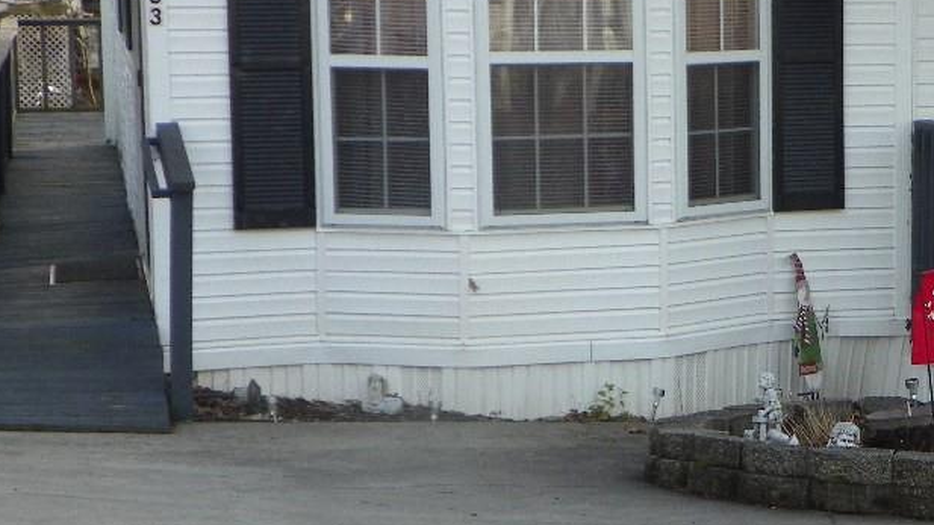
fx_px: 2576
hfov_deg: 20.2
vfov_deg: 11.6
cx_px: 816
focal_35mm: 104
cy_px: 244
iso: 80
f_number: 3.2
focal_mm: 8.2
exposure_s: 1/160
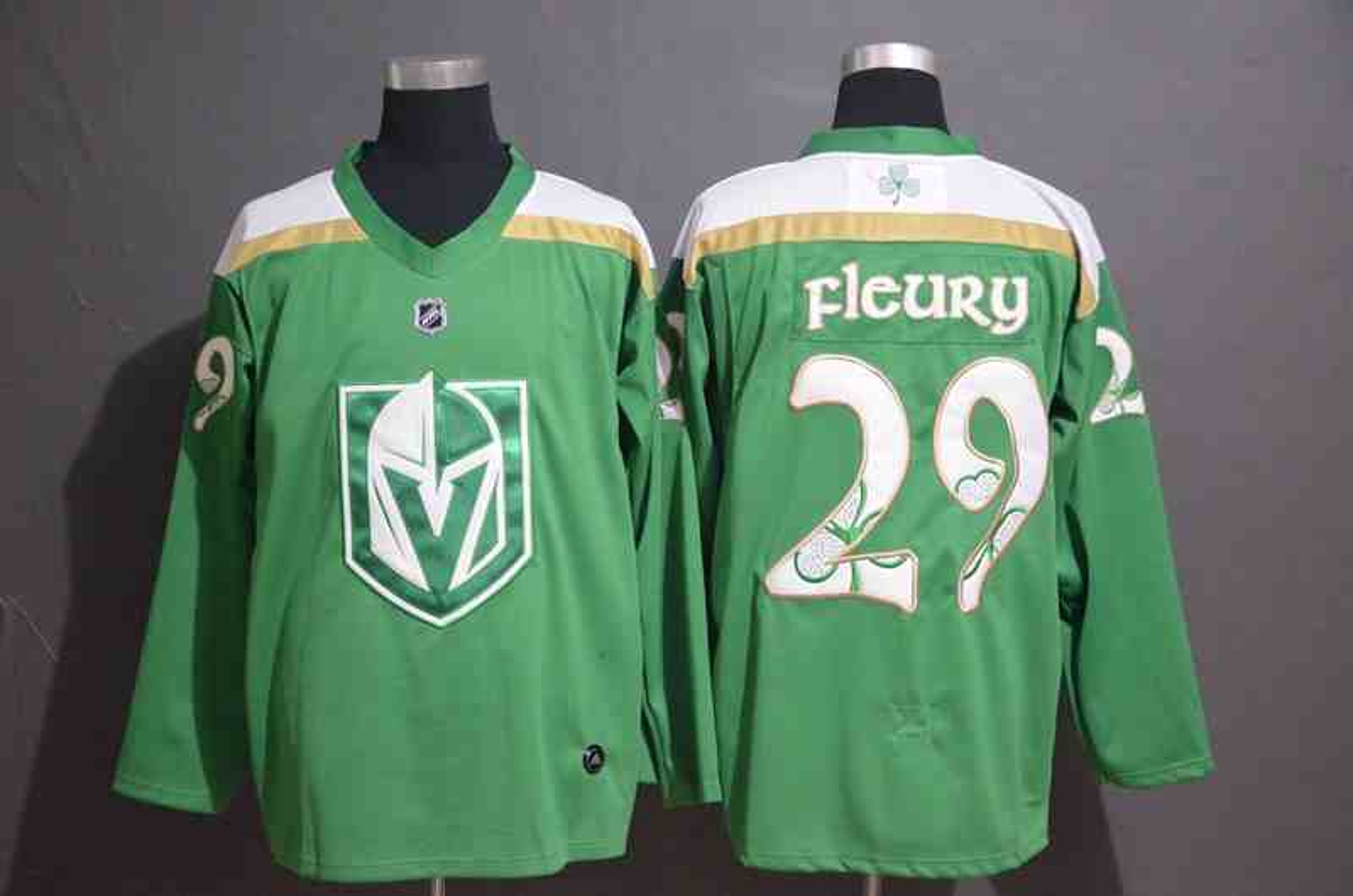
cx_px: 676
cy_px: 448
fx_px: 2363
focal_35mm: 63
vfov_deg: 21.5
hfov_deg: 32.0
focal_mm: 42
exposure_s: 1/15
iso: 4000
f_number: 4.5
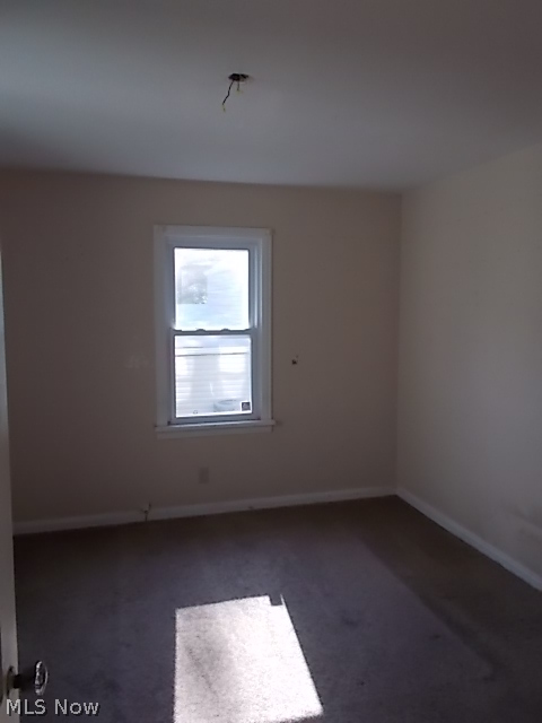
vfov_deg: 67.3
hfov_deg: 53.1
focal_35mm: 26
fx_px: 543
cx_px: 271
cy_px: 362
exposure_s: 1/250
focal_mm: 4.6
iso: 250
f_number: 3.2
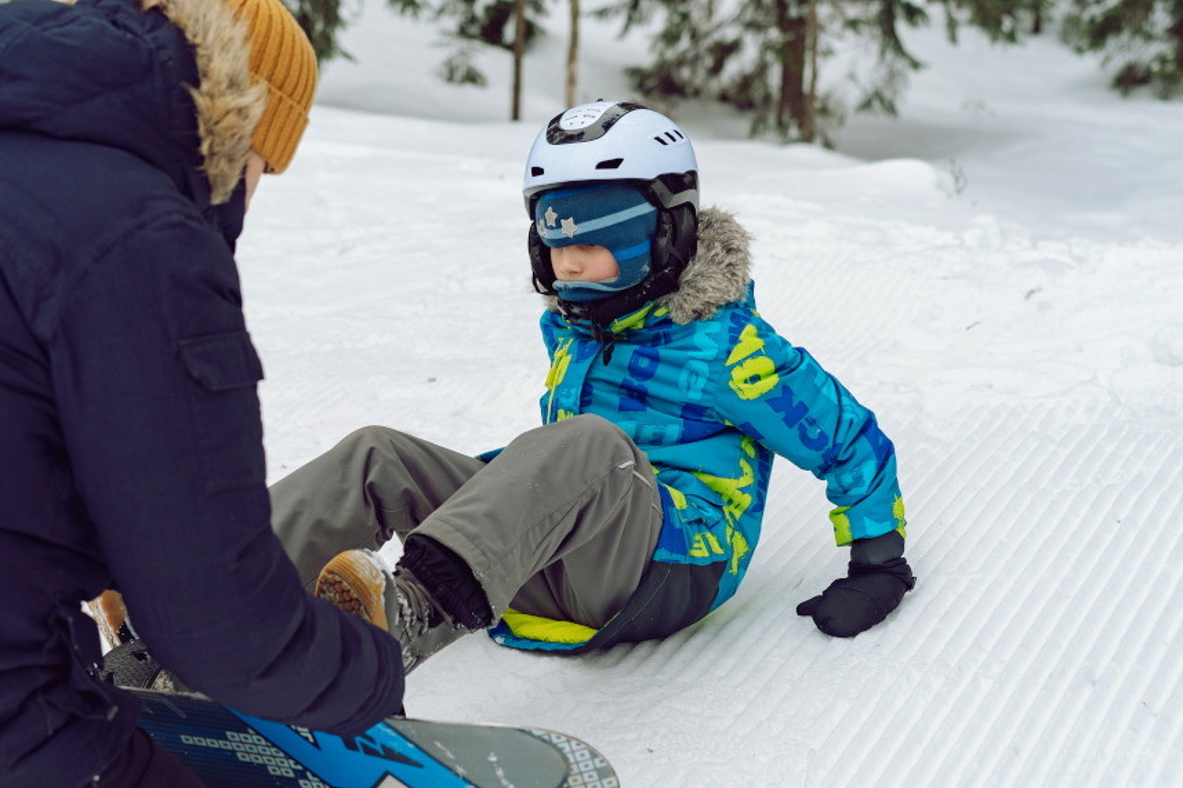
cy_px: 486
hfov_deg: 26.3
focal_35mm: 77
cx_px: 509
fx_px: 2530
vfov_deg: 17.7
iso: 200
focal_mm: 55
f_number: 3.5
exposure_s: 1/320
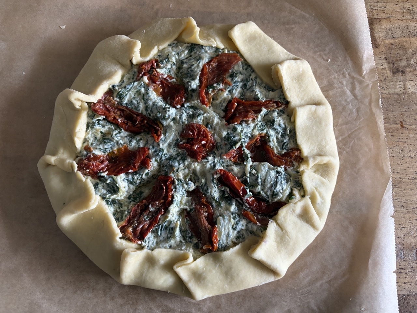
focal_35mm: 26
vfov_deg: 53.1
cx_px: 208
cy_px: 156
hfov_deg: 67.3
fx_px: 313
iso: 320
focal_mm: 5.96
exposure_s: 1/60
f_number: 1.6
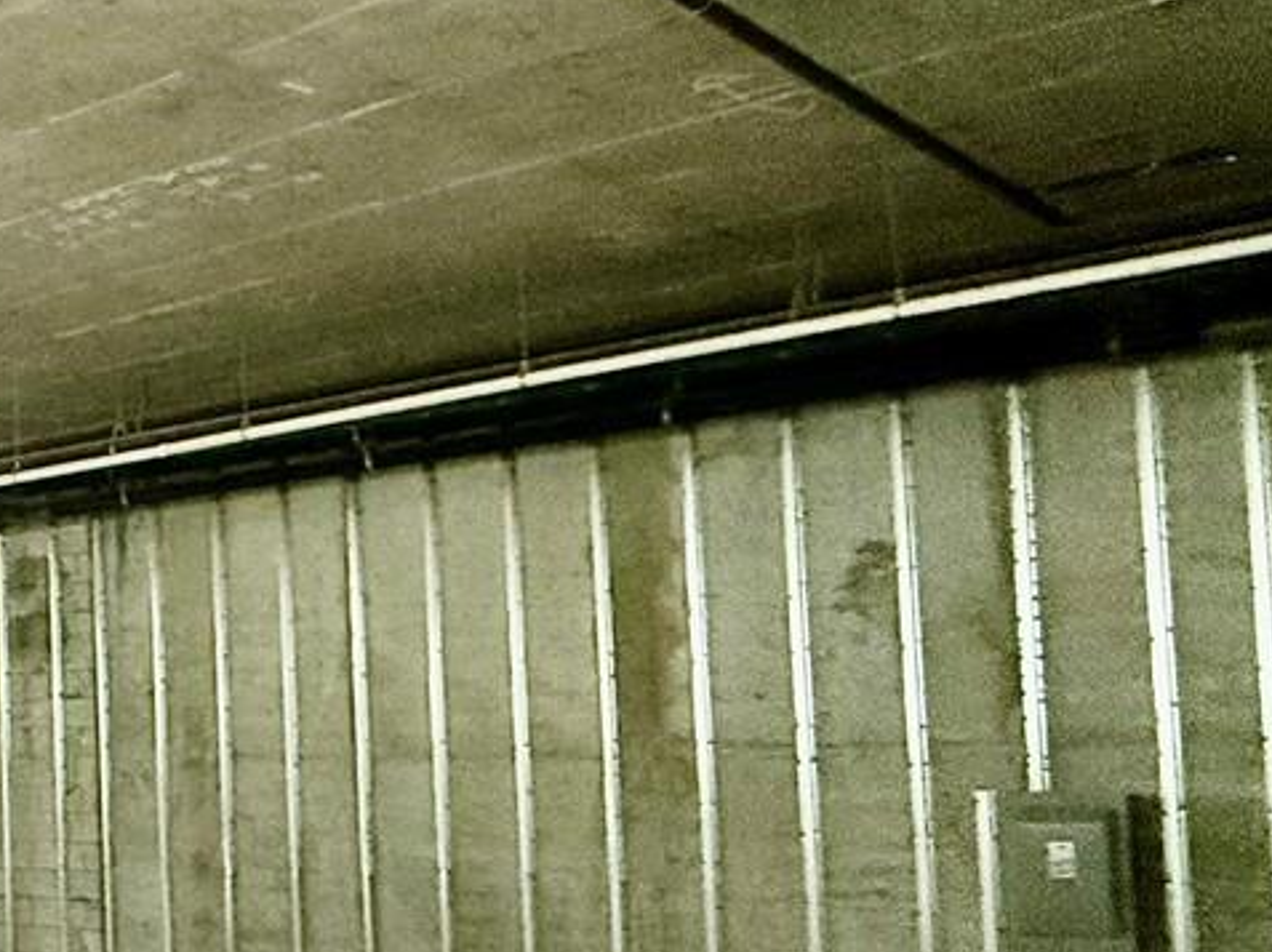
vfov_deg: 30.3
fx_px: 1726
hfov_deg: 25.8
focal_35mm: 47
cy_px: 717
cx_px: -765
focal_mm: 2.22
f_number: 2.2
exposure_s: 1/99
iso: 320
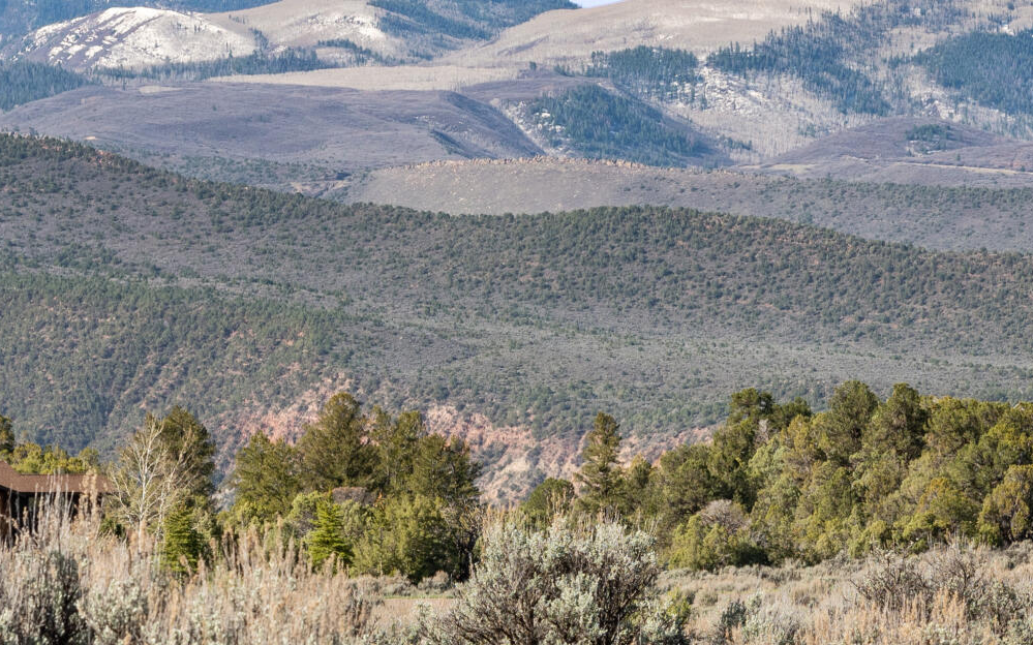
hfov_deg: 10.5
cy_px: 539
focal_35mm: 199
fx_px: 5601
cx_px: 844
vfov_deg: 6.6
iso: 100
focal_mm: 65
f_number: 8
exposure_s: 1/400
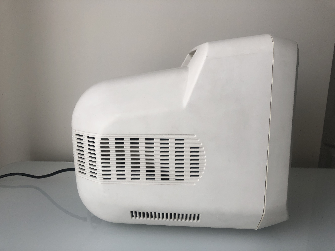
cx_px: 168
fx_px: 271
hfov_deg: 63.4
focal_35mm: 28
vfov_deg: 49.7
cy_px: 126
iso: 40
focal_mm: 4
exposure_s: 1/120
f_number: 1.8
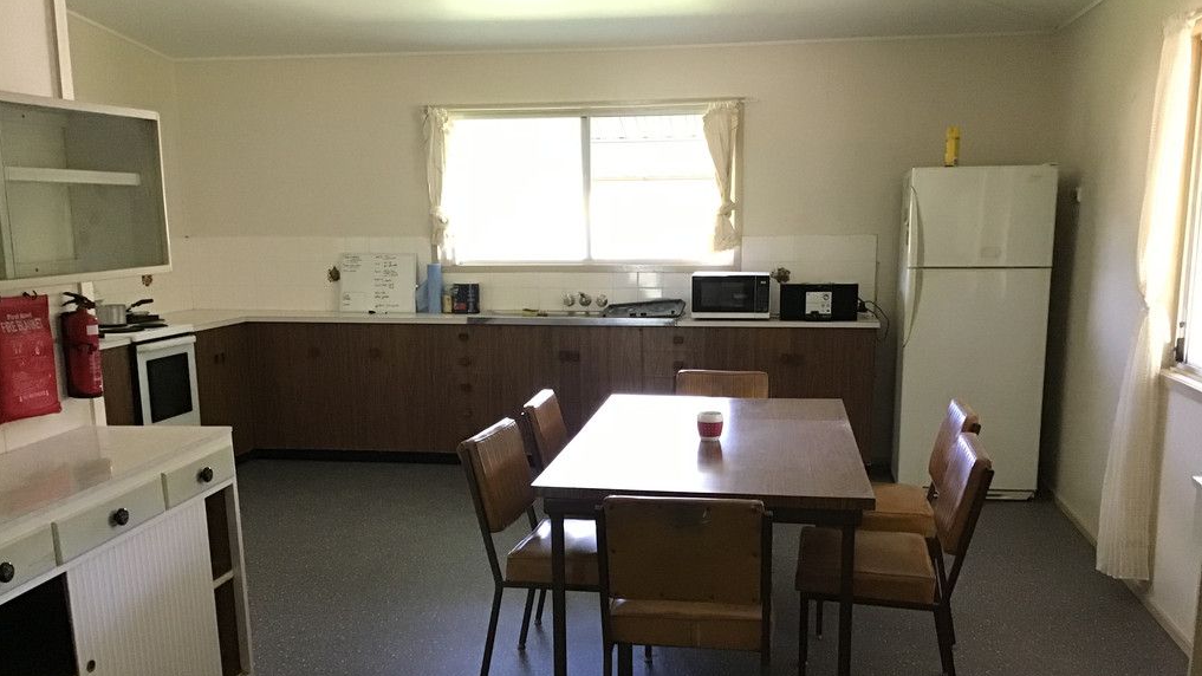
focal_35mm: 34
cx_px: 598
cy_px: 423
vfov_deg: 34.5
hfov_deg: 58.0
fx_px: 1084
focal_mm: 3.3
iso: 200
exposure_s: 1/25
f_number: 2.4
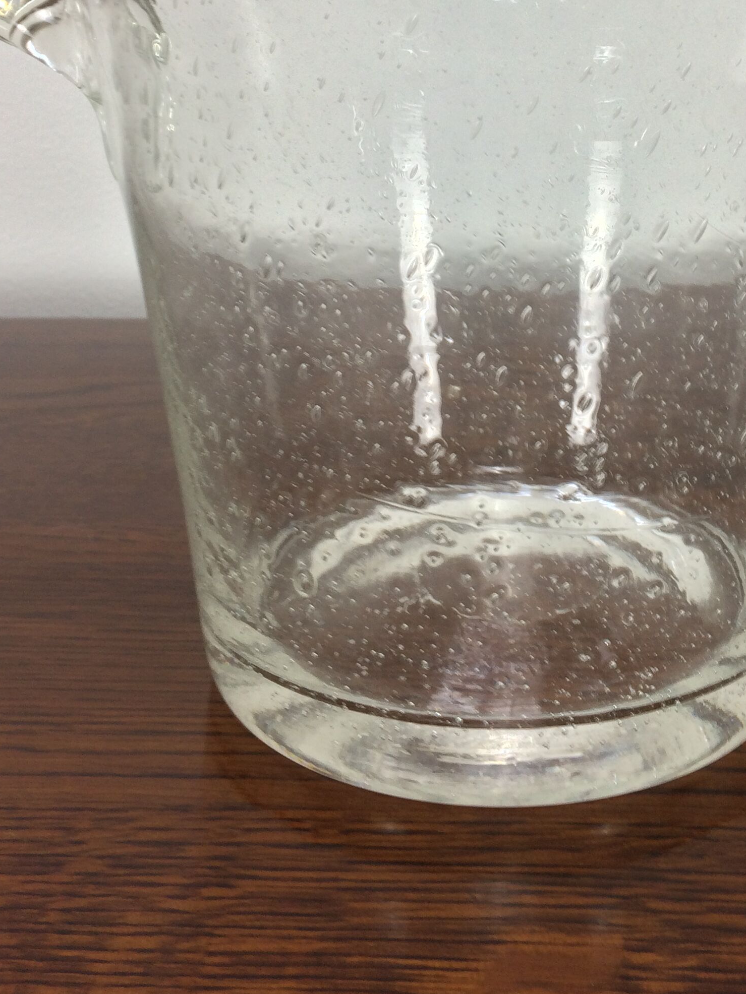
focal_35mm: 48
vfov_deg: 38.2
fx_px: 1379
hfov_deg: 30.0
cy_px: 200
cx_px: 506
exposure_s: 1/33
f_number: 2.2
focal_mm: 4.15
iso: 40
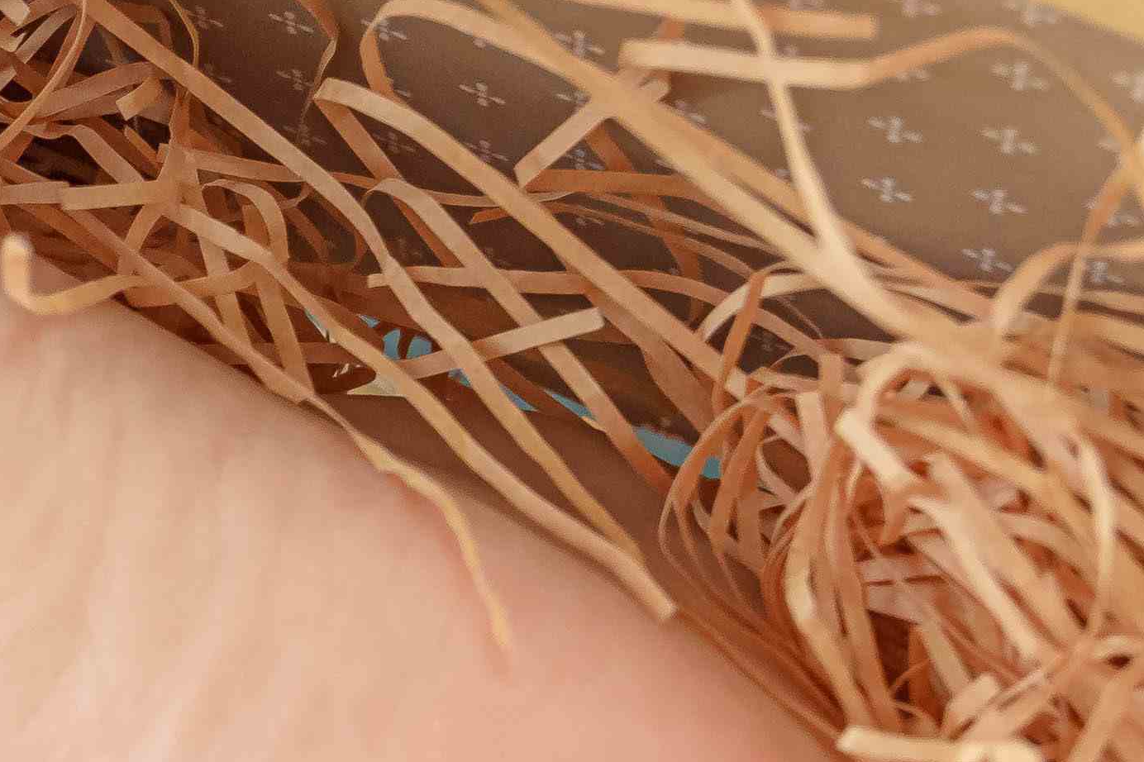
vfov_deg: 8.6
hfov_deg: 12.4
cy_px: 1003
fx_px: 4988
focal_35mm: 157
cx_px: -598
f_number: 6.3
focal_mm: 31
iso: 320
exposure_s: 1/60
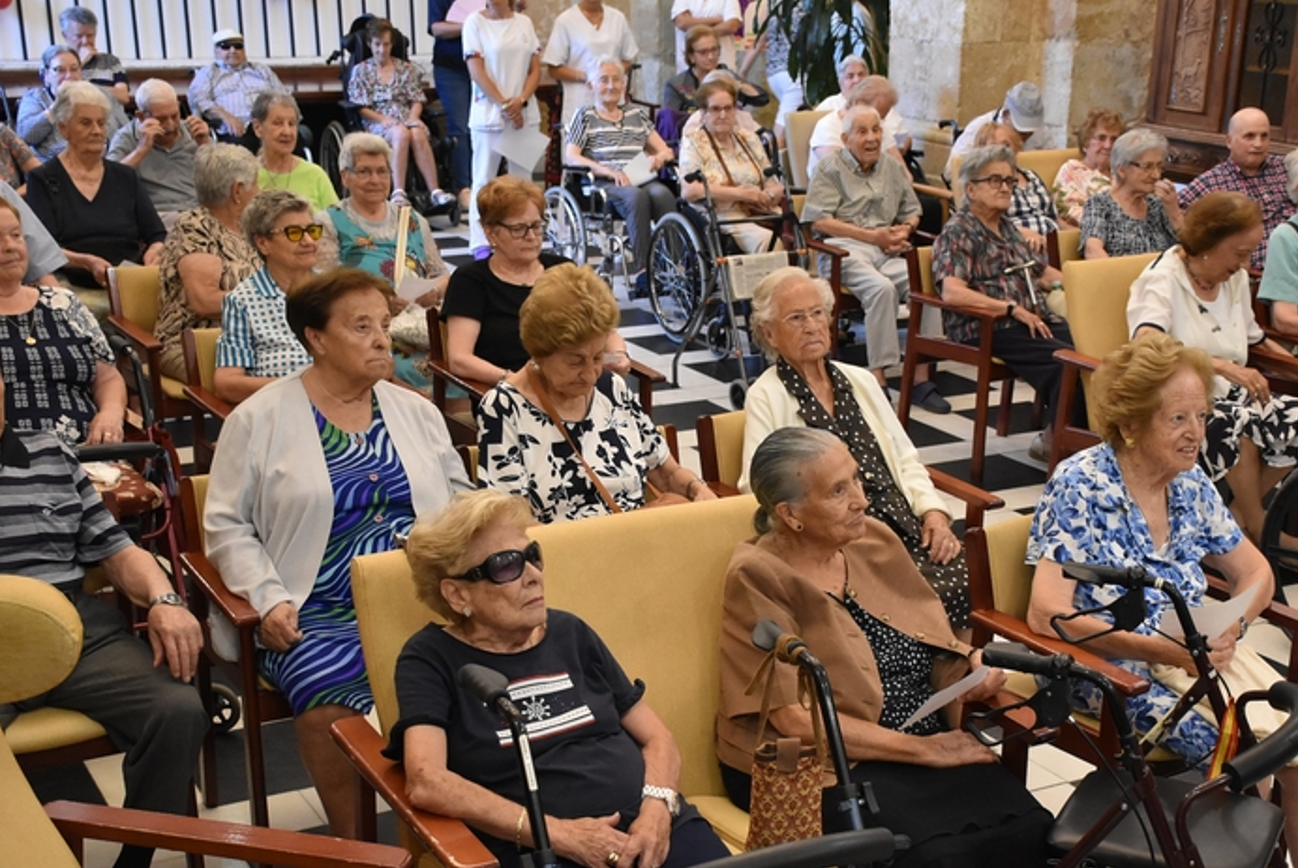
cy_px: 561
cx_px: 735
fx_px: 1900
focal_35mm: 53
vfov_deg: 25.6
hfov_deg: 37.6
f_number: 4
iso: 2200
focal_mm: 27
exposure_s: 1/60
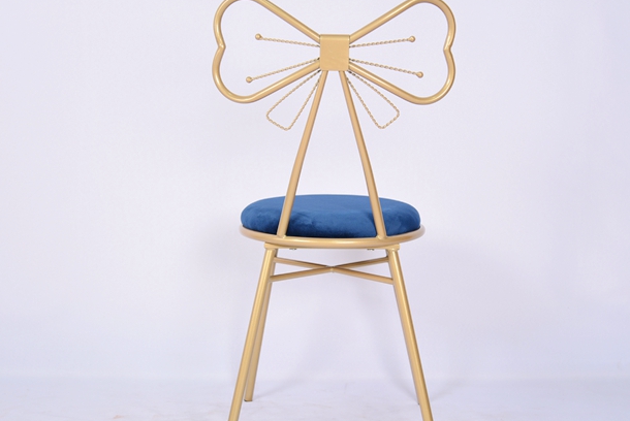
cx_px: 317
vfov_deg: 23.0
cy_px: 229
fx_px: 1033
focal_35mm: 59
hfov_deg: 33.9
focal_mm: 48
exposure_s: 1/10
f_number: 4.2
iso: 125
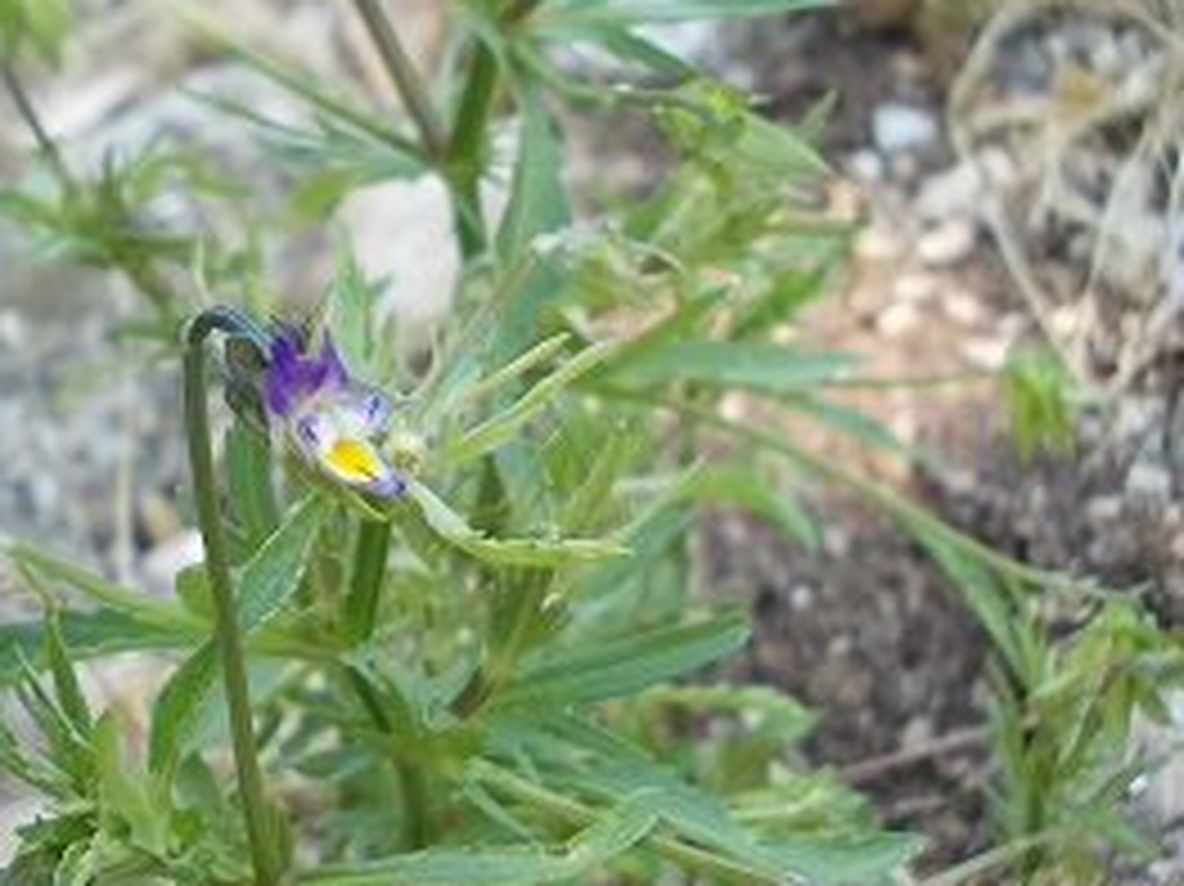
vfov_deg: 22.2
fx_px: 2256
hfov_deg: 29.1
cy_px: 391
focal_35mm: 66
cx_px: 338
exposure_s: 1/100
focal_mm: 5.3
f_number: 3.1
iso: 80
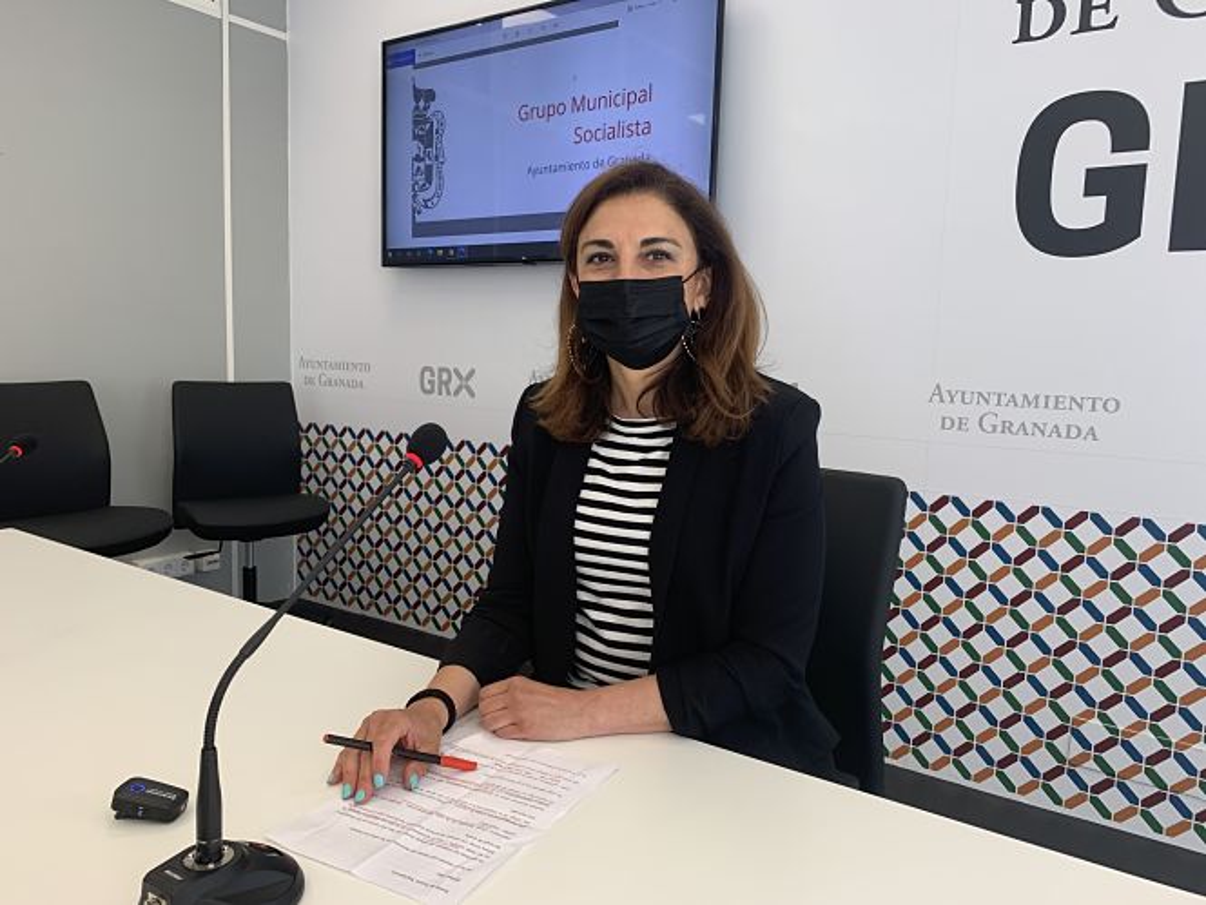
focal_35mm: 26
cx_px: 603
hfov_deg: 67.3
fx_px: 906
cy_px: 452
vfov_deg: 53.1
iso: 64
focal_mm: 4.25
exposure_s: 1/121
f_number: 1.8
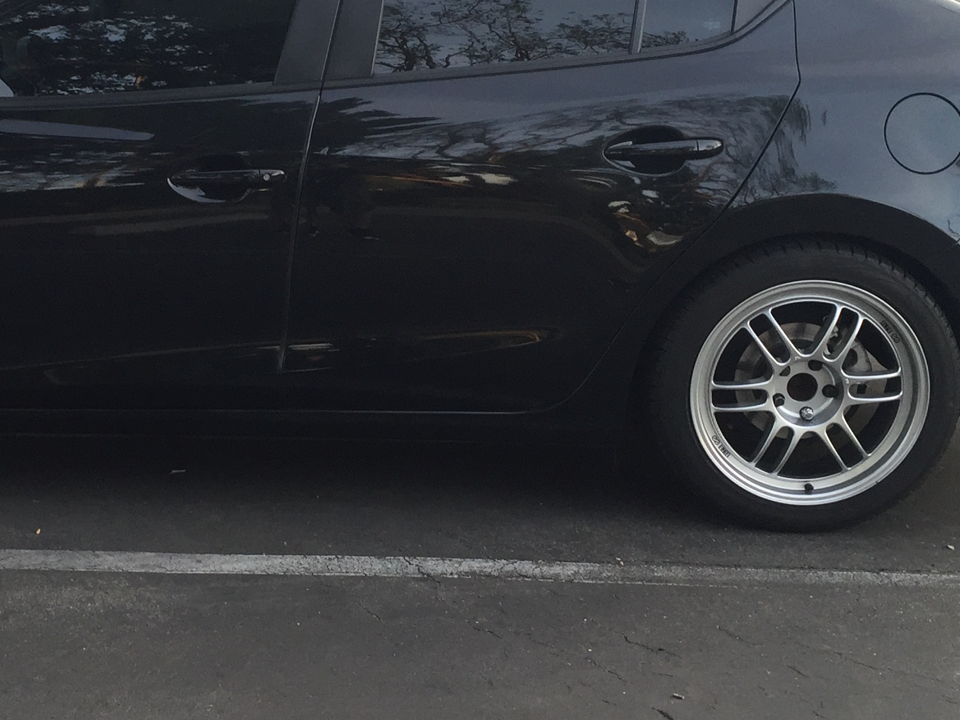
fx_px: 1747
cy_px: 256
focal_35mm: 63
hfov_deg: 30.3
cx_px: 252
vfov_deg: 23.2
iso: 50
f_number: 2.2
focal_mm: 4.15
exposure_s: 1/120
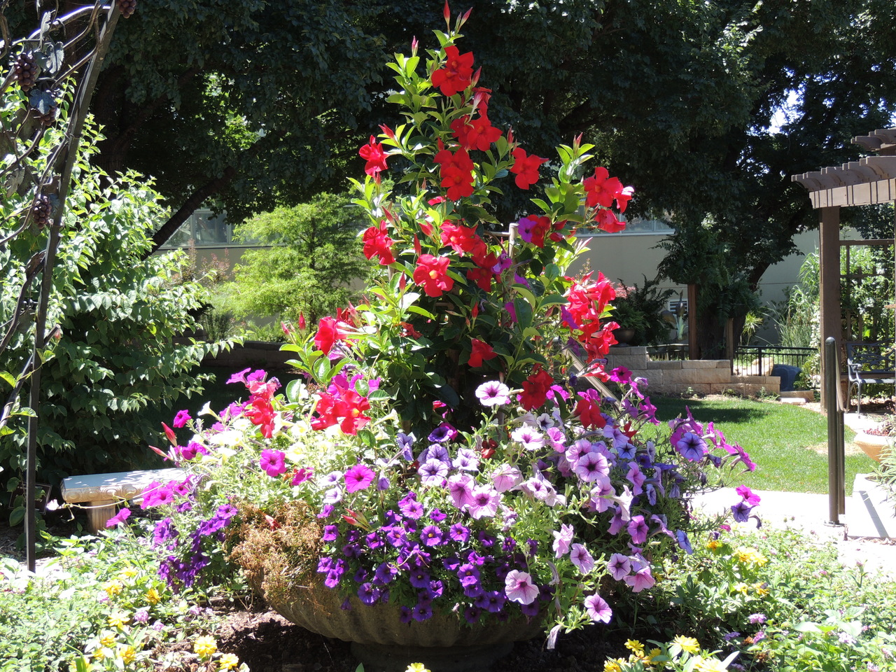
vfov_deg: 29.1
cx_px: 448
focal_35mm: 50
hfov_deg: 38.2
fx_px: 1294
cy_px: 336
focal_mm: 8.9
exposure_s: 1/250
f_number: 3.6
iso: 100
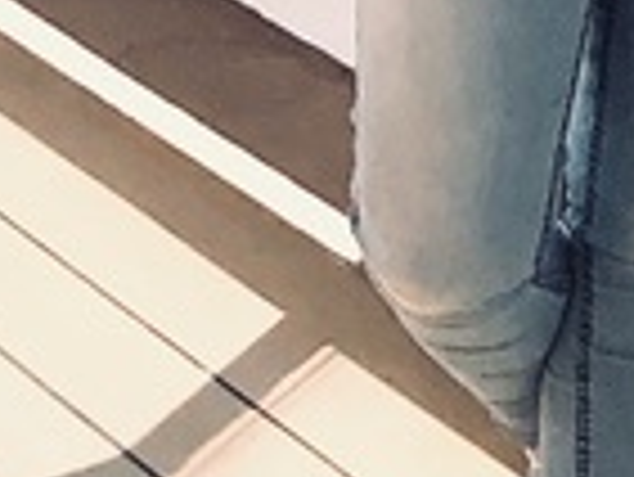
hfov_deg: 9.7
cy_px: -706
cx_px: 621
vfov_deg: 6.9
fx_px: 3721
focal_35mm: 203
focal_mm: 3.99
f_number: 1.8
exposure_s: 1/3247
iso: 20
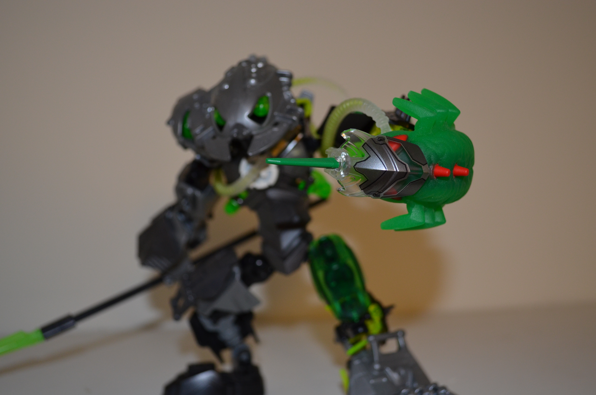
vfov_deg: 31.8
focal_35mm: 42
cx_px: 298
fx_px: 694
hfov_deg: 46.5
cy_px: 198
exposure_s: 1/60
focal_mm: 28
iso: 640
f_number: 4.5
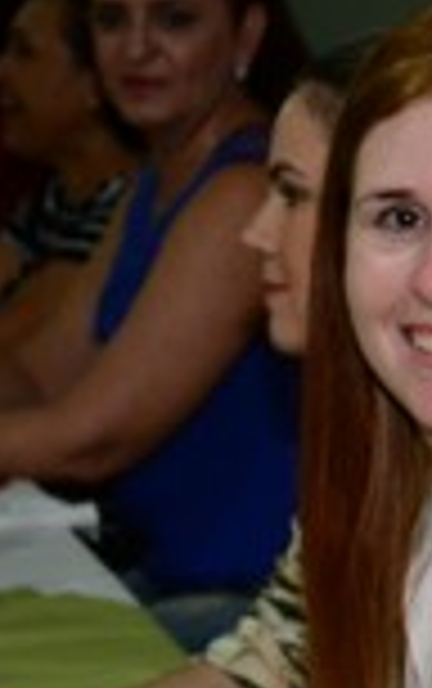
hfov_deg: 5.2
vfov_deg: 8.5
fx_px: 4649
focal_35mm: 248
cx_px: 756
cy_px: 558
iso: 1600
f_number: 5.6
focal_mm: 55
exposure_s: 1/60
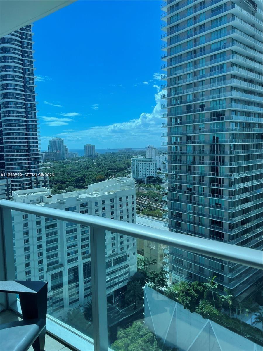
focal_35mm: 26
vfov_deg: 67.3
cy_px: 176
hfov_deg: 53.1
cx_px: 132
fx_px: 263
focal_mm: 4.2
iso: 32
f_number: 1.6
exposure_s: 1/2353
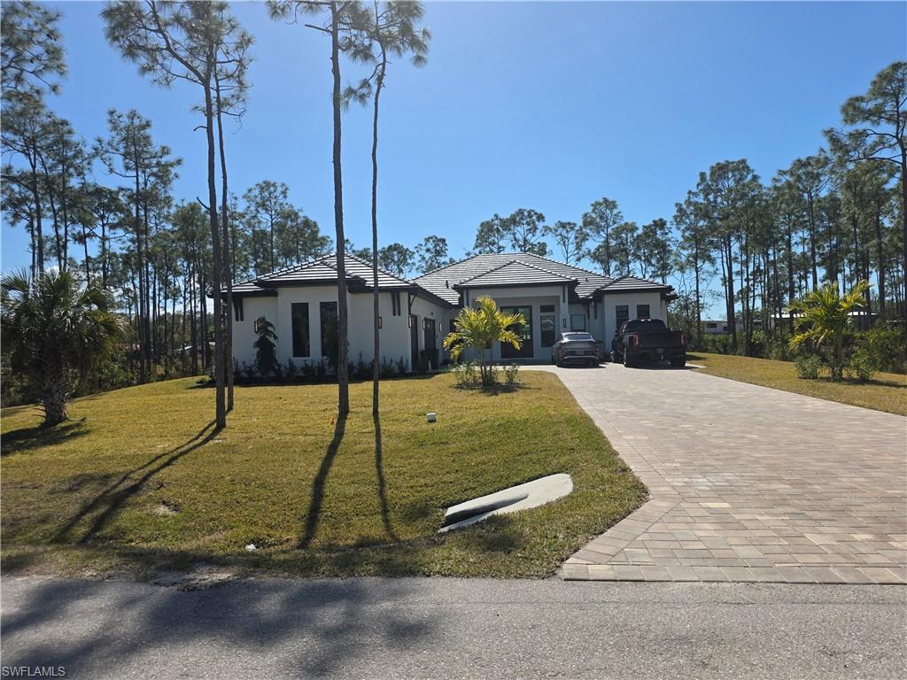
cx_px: 454
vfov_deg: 58.9
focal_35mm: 23
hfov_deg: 73.9
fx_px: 603
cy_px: 340
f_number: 1.7
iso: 64
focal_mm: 6.3
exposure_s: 1/7944
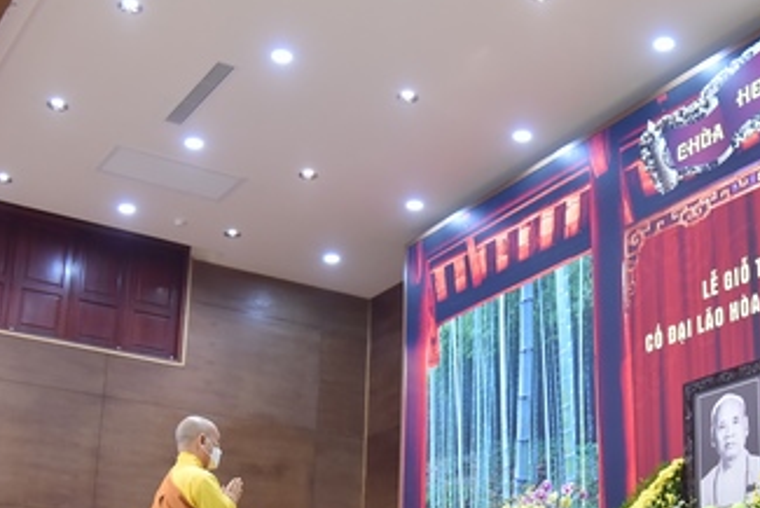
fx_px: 1267
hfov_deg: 33.2
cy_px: 375
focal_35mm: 60
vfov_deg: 22.5
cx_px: 470
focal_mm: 30
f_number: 4
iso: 1600
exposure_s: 1/125
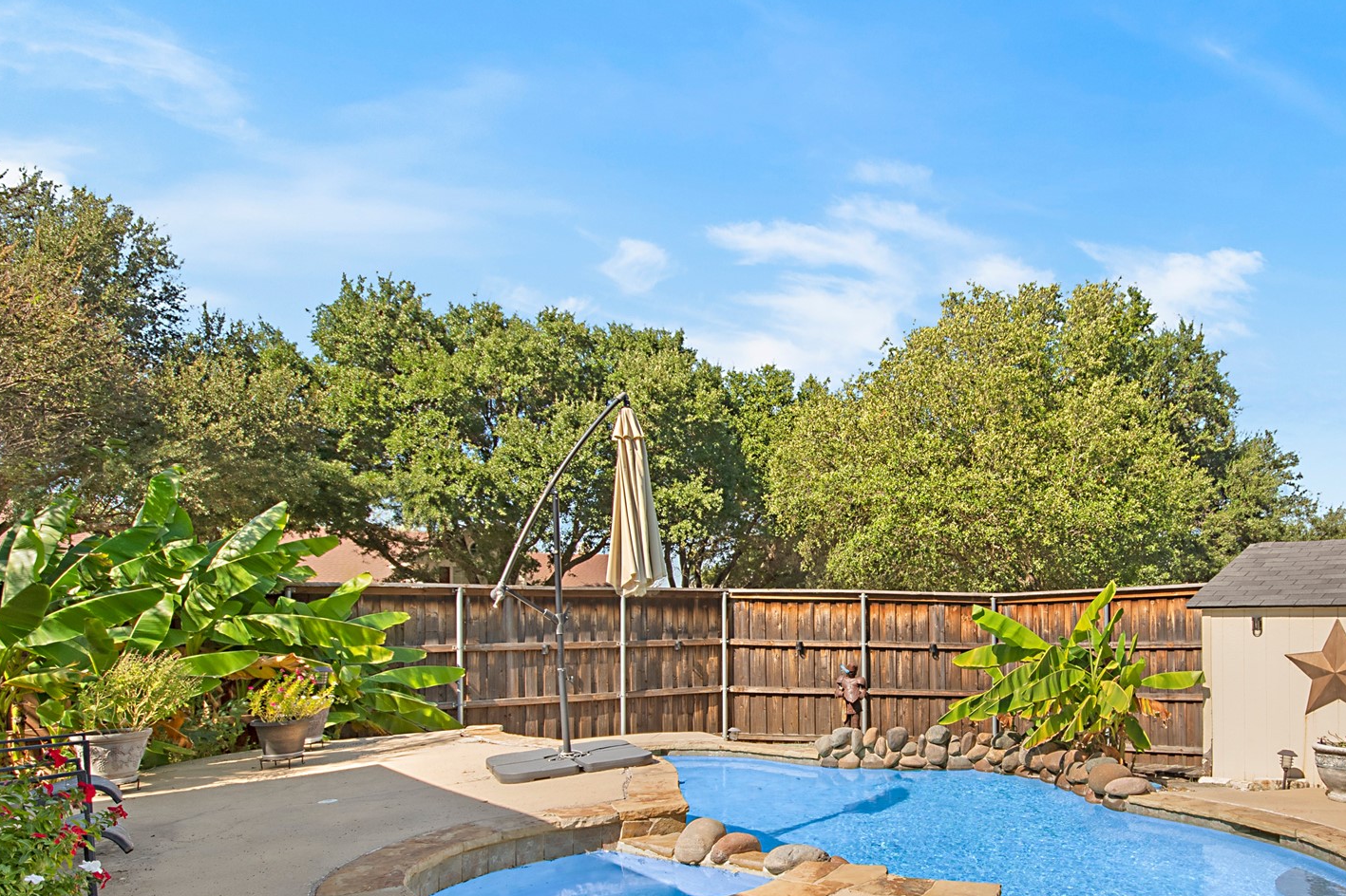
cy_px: 604
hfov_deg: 74.3
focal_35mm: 23
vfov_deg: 53.9
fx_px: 860
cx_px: 868
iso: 100
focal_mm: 10
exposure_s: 1/160
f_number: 11
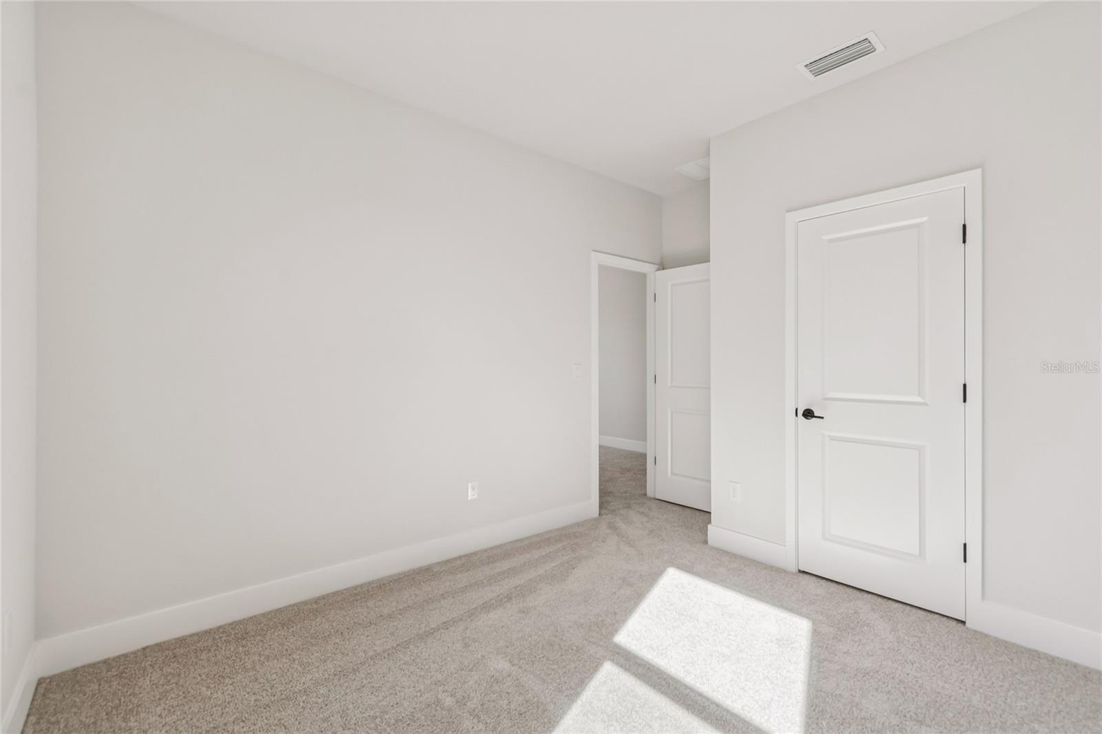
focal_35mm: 15
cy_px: 367
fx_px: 459
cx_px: 551
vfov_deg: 77.3
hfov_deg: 100.4
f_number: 7.1
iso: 100
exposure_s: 1/20
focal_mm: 10
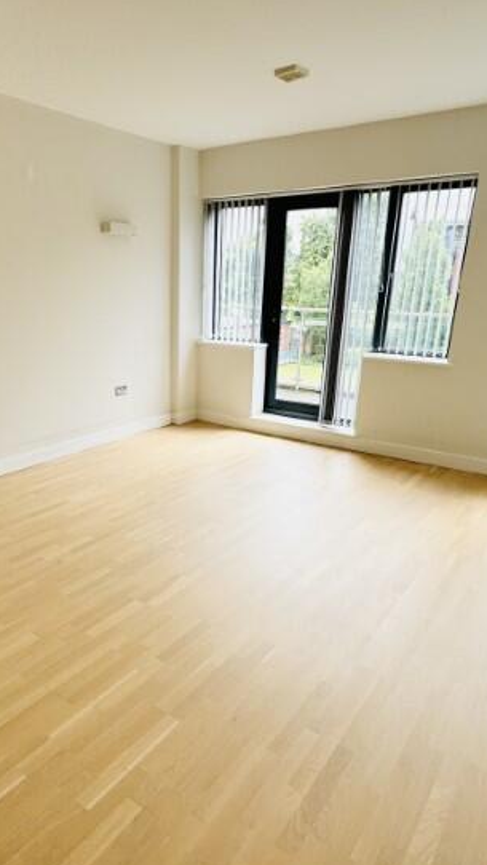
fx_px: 551
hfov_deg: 47.4
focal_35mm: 24
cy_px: 479
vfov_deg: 76.1
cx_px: 189
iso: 40
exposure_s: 1/313
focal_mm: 2.22
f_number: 2.2
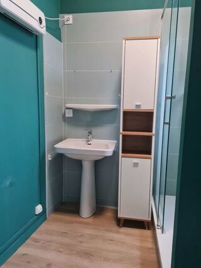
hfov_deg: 53.0
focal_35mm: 26
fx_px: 201
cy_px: 134
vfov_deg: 67.3
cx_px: 100
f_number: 1.8
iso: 500
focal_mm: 5.4
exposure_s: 1/33
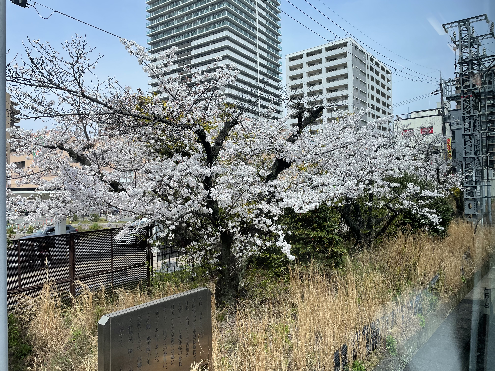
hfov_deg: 67.3
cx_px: 248
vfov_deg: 53.1
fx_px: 372
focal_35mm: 26
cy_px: 186
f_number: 1.6
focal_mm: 4.2
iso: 32
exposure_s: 1/2564
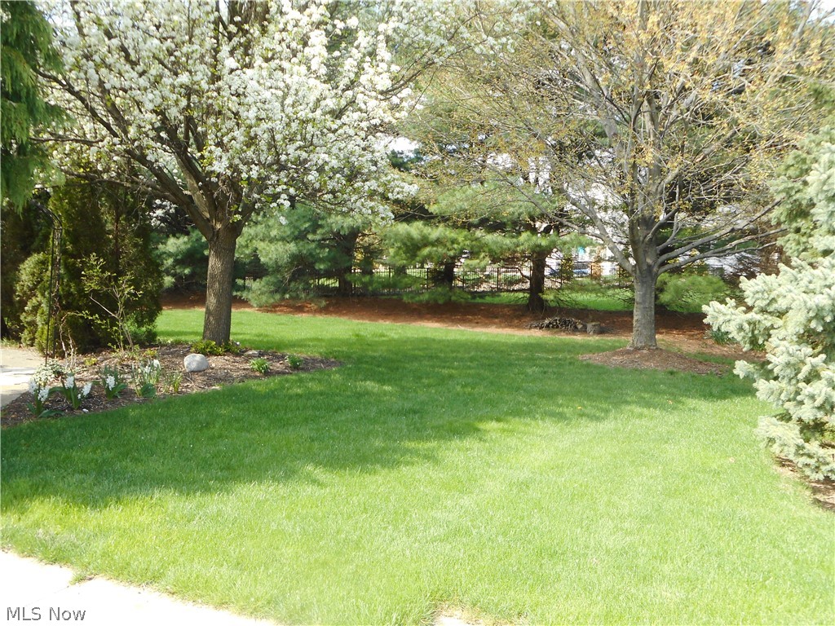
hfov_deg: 54.0
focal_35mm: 34
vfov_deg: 41.8
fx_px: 820
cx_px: 418
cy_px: 313
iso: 80
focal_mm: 6
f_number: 4.2
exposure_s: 1/50
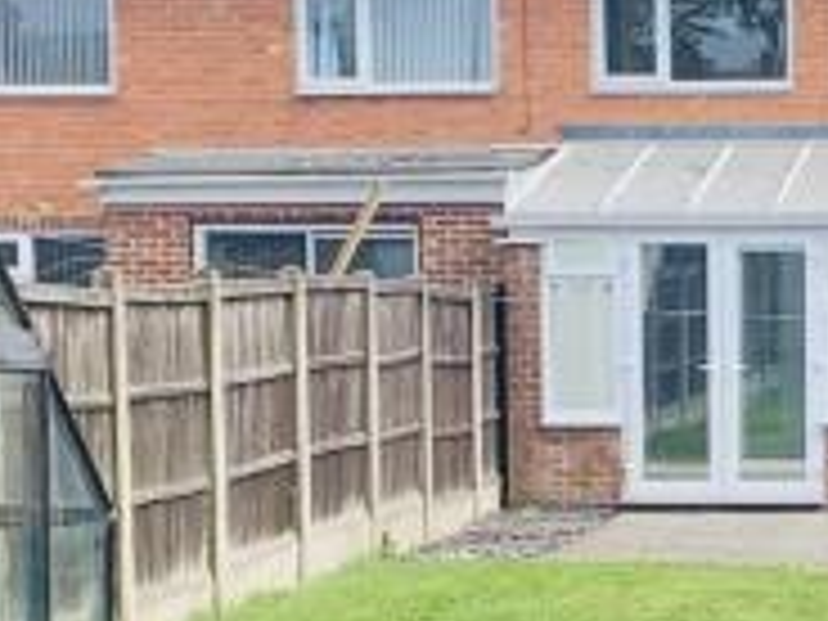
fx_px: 3468
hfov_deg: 13.4
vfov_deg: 10.2
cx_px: 850
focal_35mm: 145
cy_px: 526
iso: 25
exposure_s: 1/1314
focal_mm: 4.25
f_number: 1.8
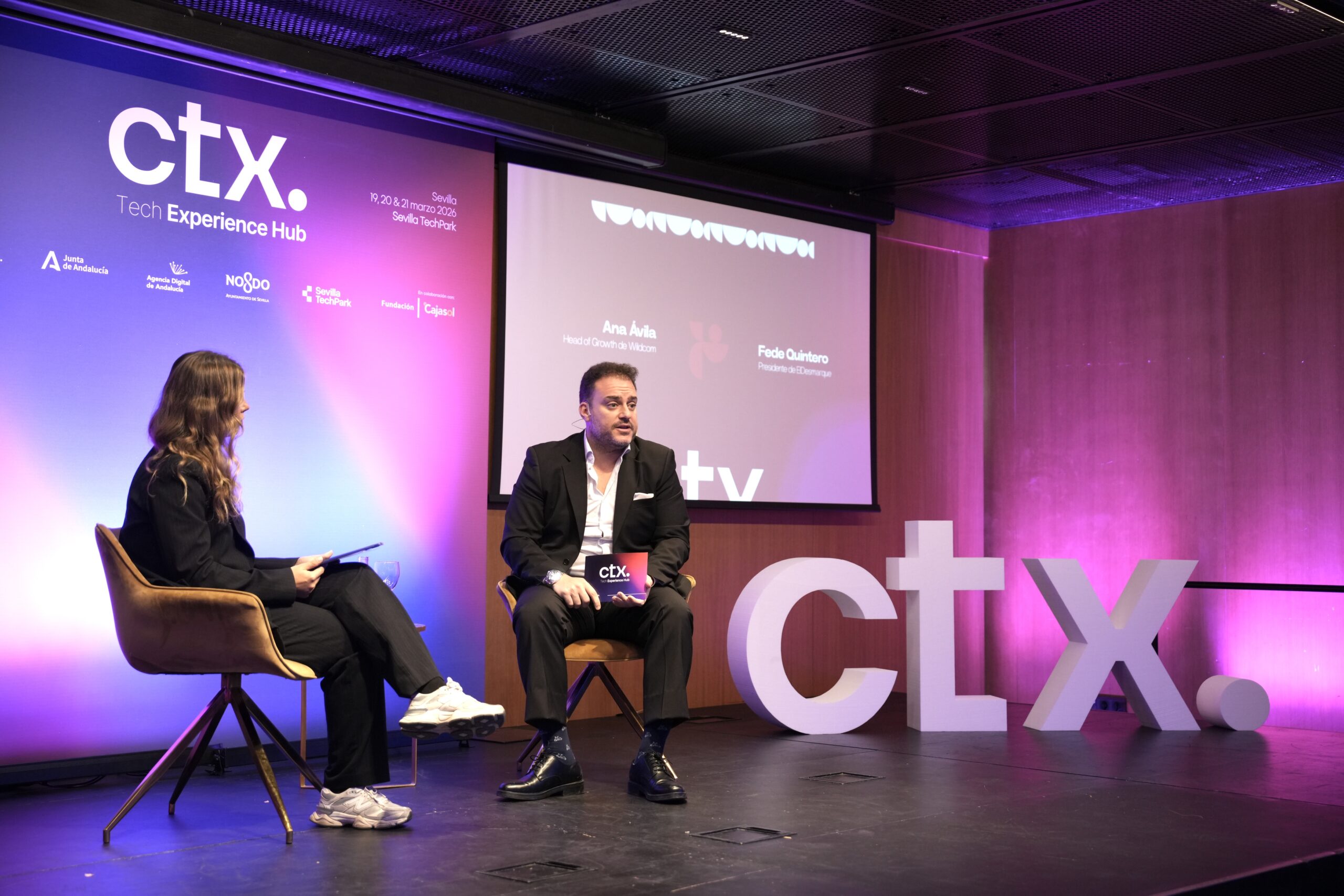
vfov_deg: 28.1
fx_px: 1792
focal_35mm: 48
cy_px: 448
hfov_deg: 41.1
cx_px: 672
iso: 1600
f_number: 2.8
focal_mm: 48
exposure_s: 1/160
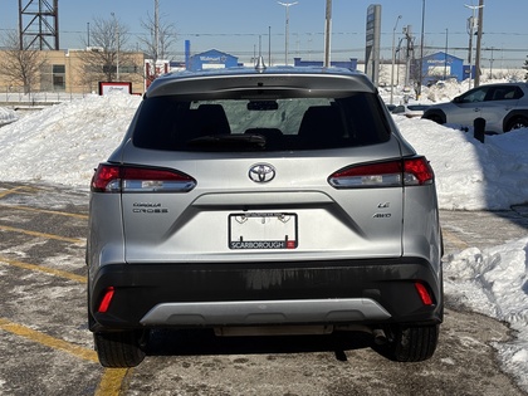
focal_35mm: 52
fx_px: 793
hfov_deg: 36.8
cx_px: 264
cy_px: 198
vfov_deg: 28.0
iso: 40
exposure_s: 1/7692
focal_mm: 5.96
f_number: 1.6
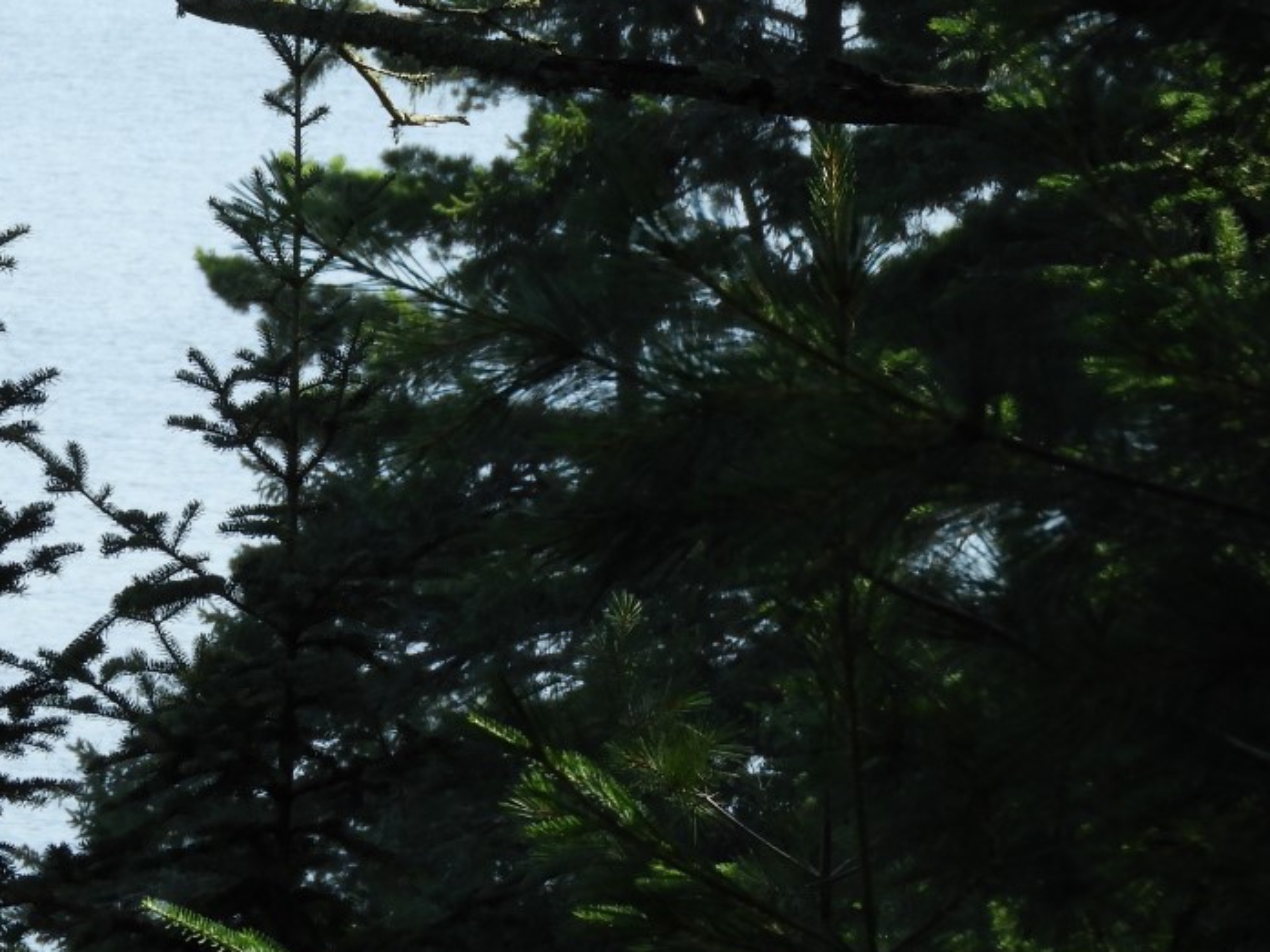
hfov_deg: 3.6
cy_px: 149
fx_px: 20476
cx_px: 425
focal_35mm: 558
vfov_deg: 2.7
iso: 100
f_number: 5.5
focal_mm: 48.4
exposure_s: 1/250
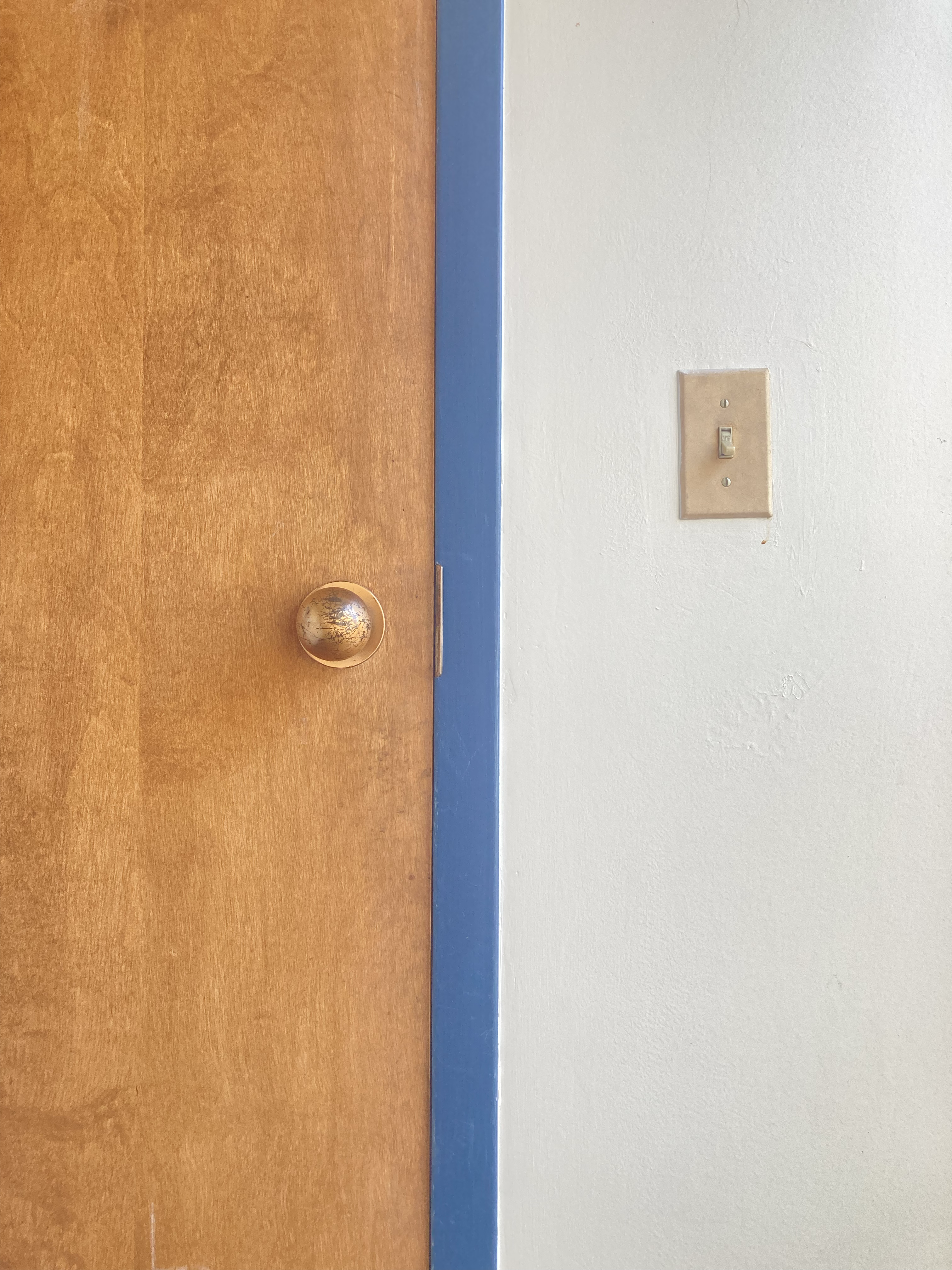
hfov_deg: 49.7
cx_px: 476
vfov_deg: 63.4
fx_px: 1027
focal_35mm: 28
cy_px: 635
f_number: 1.8
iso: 80
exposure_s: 1/121
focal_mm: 3.99
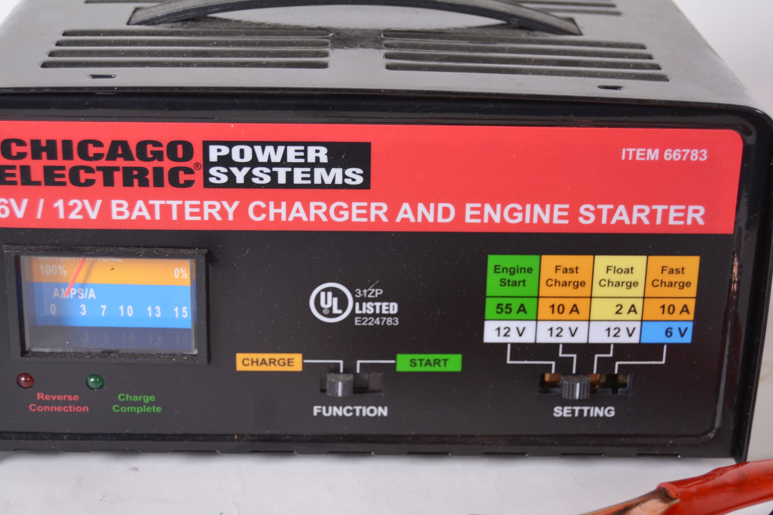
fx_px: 1610
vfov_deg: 18.2
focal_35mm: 75
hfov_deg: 27.0
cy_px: 258
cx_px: 386
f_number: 5.6
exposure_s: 1/80
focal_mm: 50
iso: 400
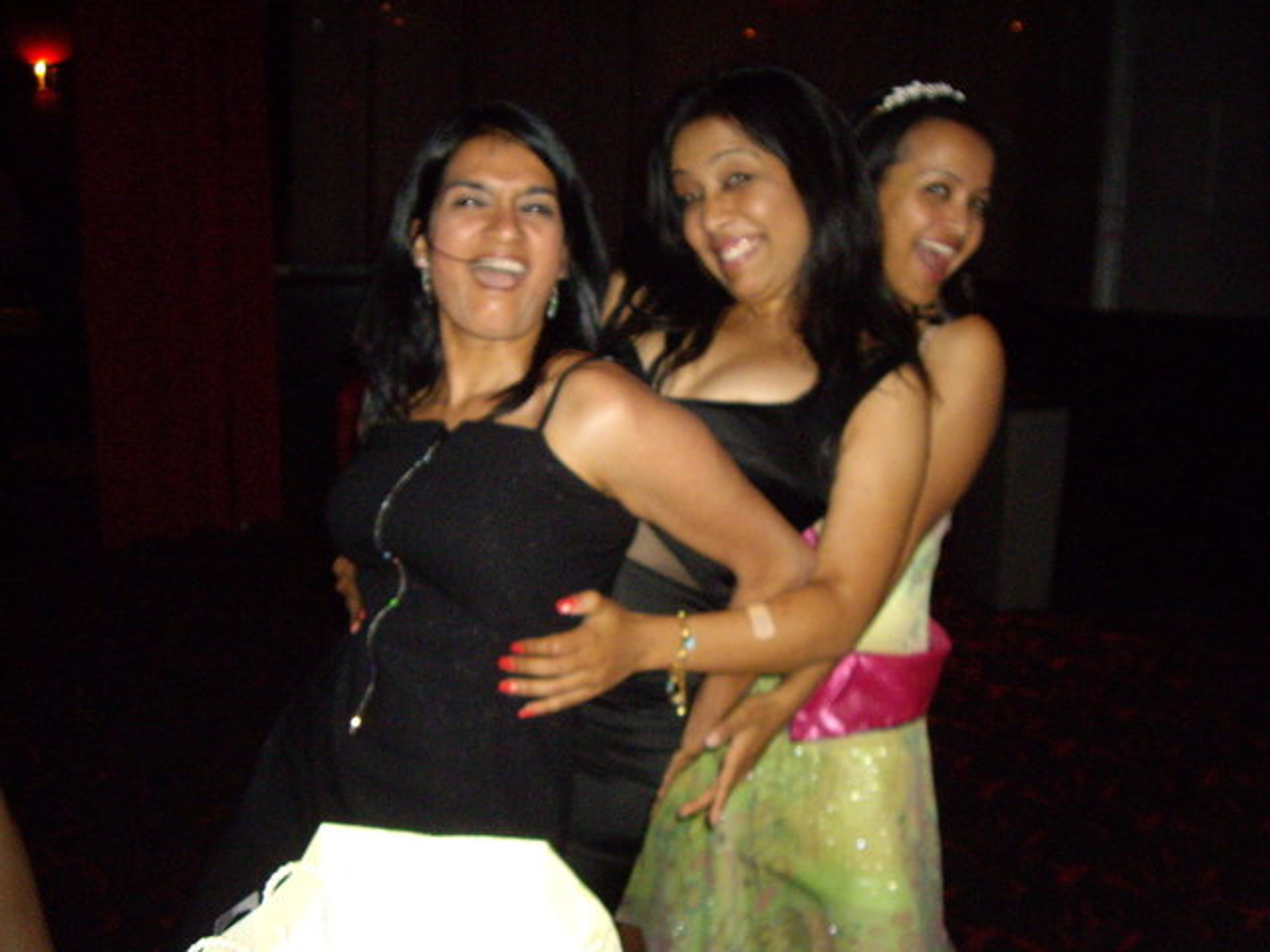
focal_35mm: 38
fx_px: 1394
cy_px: 476
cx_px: 635
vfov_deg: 37.7
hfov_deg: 49.0
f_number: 2.7
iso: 400
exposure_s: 1/40
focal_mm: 6.2
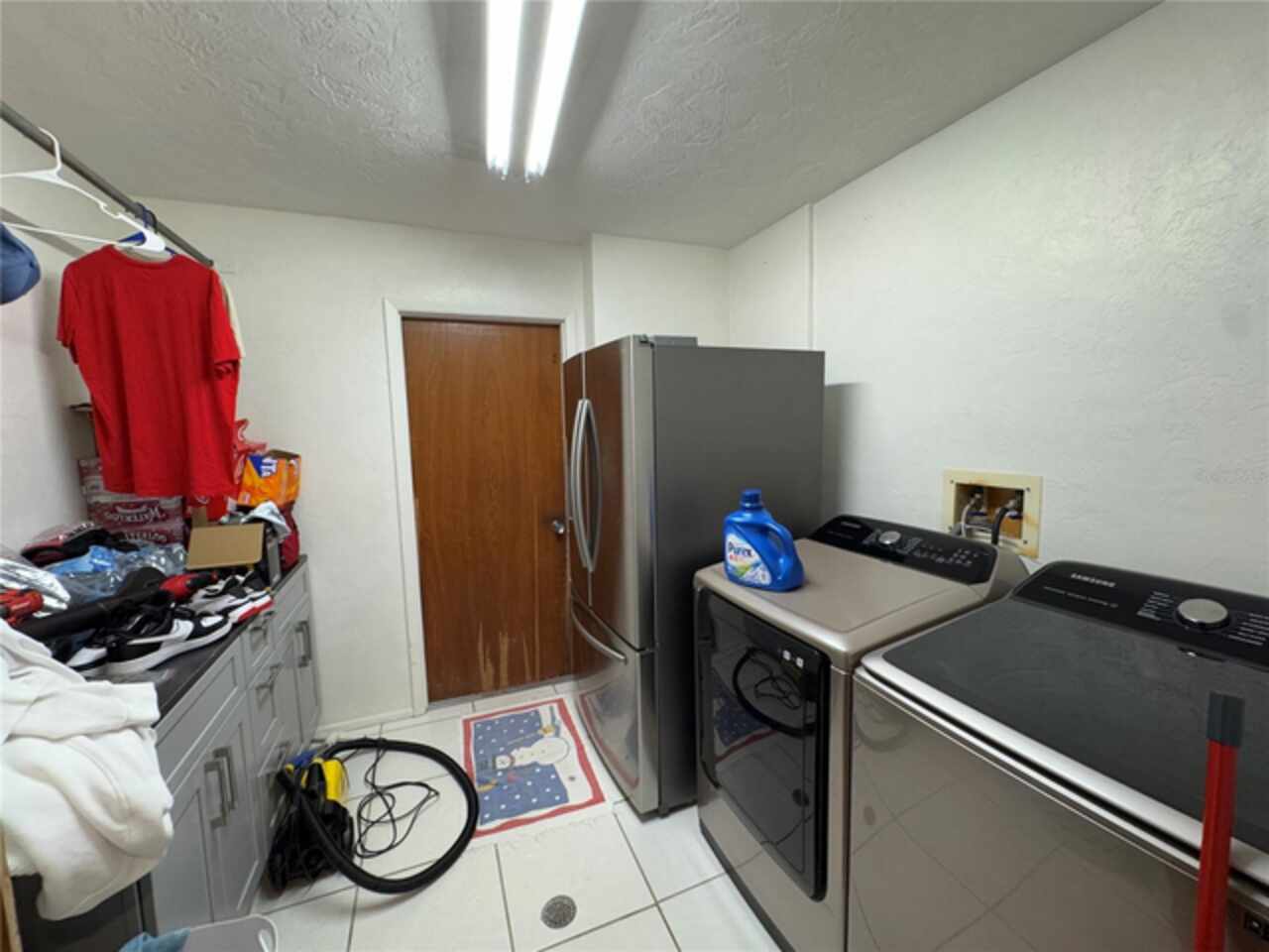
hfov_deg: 102.1
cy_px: 476
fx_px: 513
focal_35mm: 14
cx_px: 634
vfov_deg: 85.7
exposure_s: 1/60
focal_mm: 2.22
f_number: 2.2
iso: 200
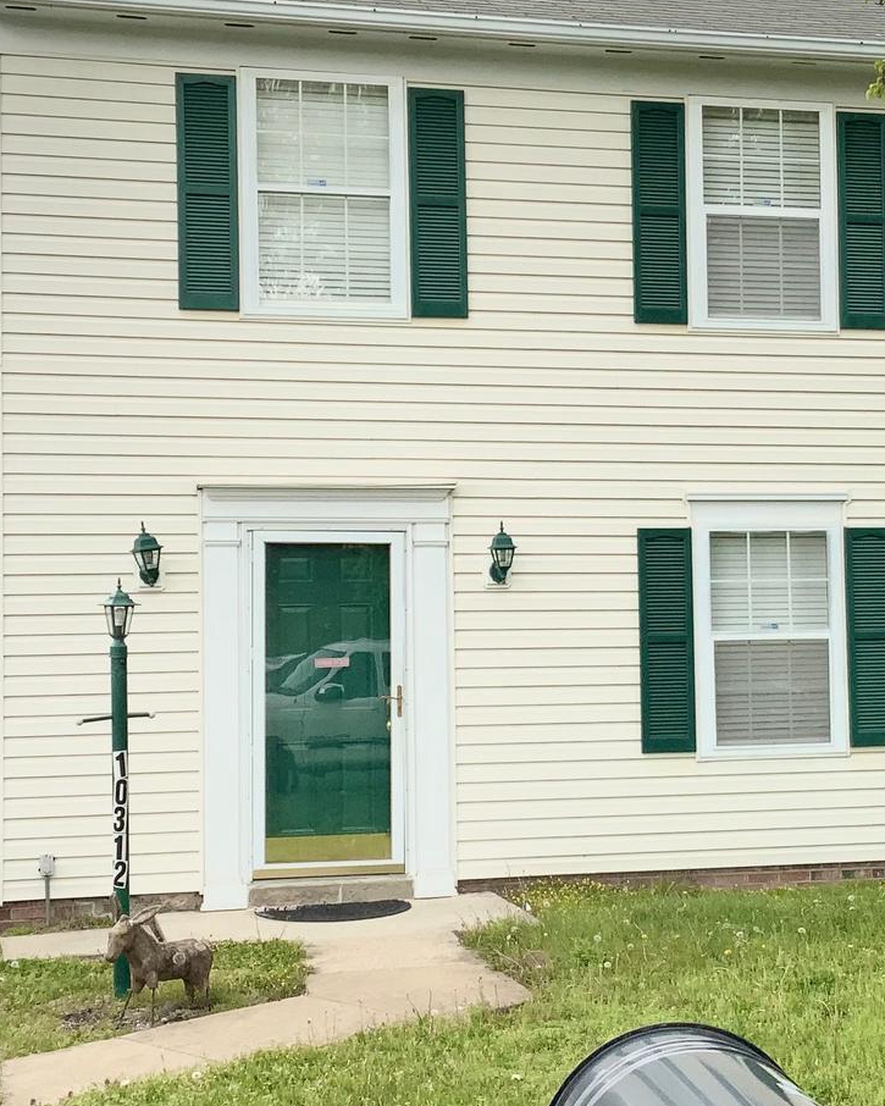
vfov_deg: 29.6
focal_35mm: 64
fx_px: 2095
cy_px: 538
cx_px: 542
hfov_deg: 23.8
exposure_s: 1/804
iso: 16
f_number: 1.8
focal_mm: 3
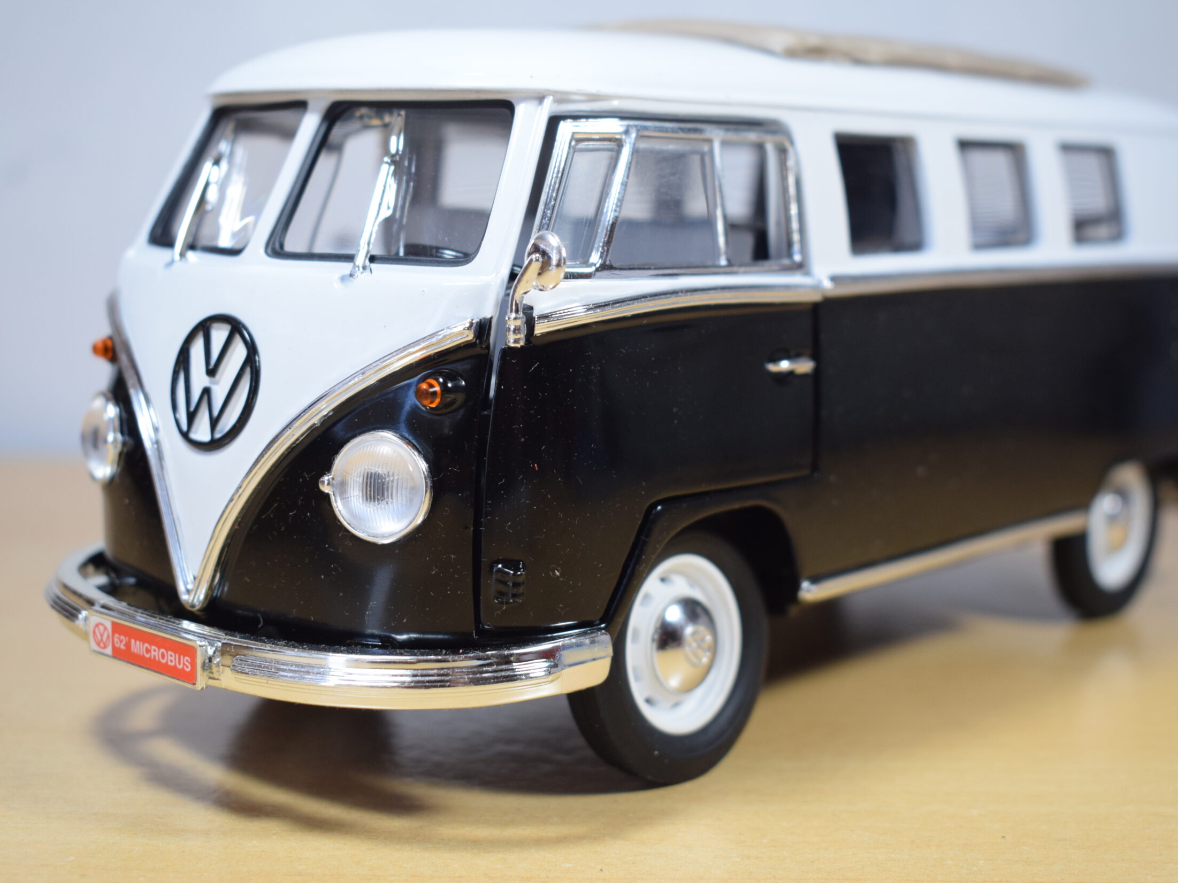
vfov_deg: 25.7
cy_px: 440
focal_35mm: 57
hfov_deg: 33.8
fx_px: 1940
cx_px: 633
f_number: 5.6
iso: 640
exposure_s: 1/125
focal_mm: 34
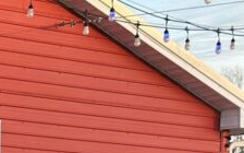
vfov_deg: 5.4
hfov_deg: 8.6
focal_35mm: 233
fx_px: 1549
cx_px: -197
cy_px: 395
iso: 80
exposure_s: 1/283
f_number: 1.78
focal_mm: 6.86
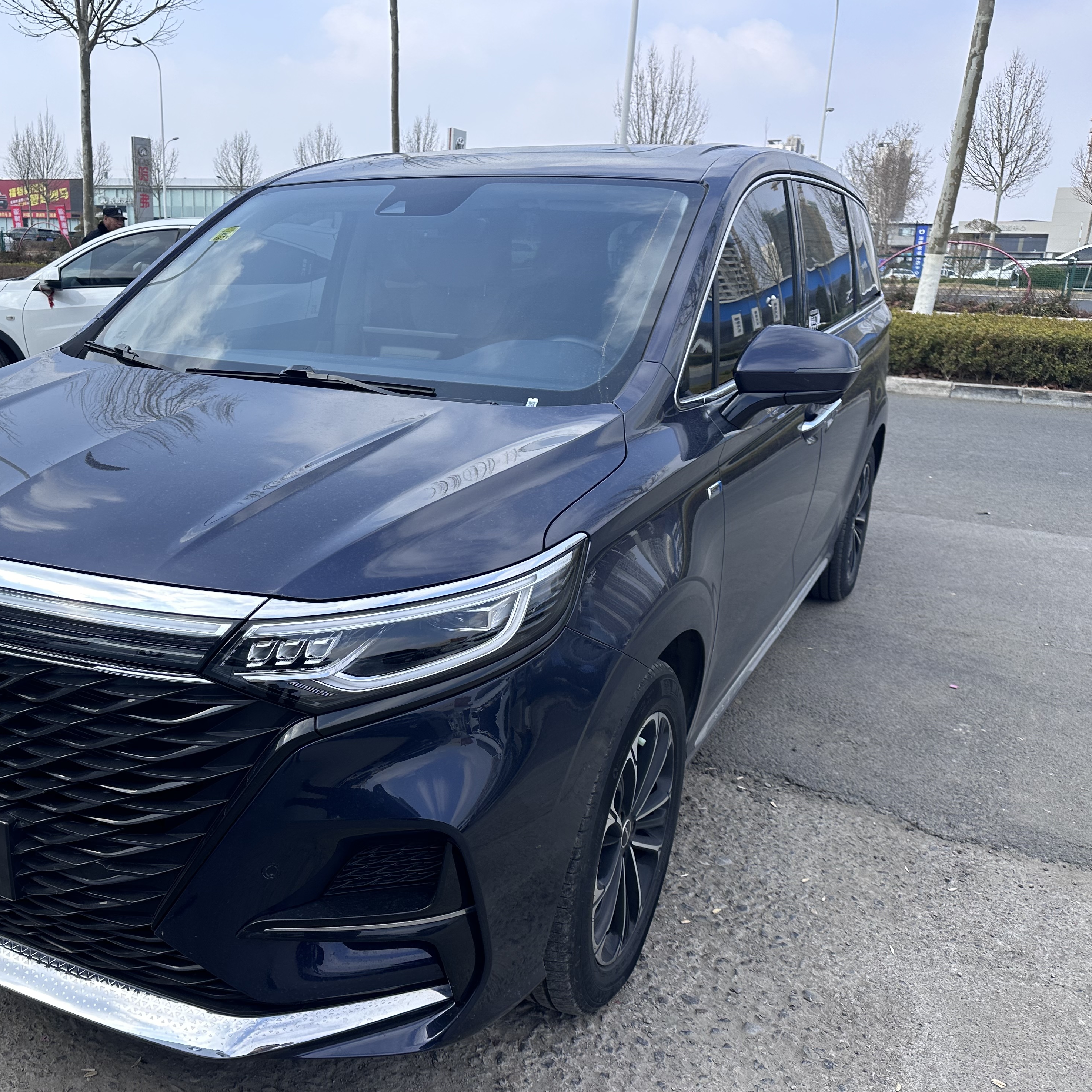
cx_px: 357
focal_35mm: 29
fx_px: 1035
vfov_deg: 55.6
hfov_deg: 54.4
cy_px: 545
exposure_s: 1/2732
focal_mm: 6.86
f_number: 1.78
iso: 80
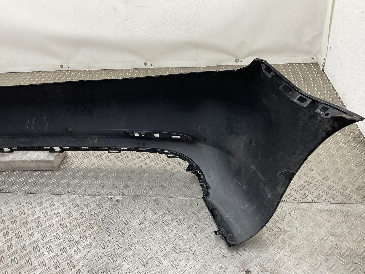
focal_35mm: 29
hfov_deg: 61.7
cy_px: 137
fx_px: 306
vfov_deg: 48.2
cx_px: 182
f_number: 1.8
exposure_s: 1/120
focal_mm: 3
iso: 50
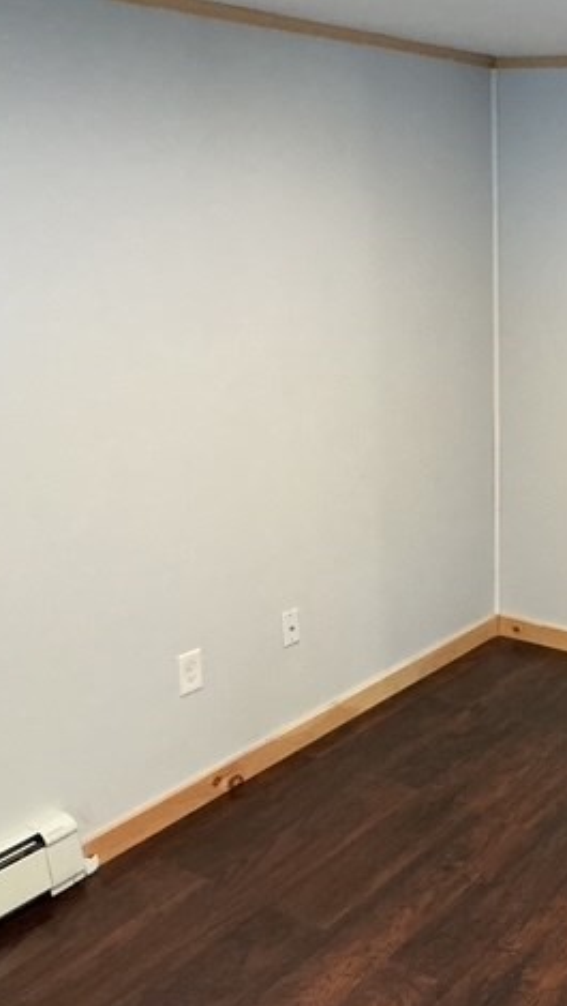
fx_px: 1147
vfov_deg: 47.3
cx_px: 625
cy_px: 512
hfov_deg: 25.7
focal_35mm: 43
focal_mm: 3
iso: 250
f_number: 1.8
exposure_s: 1/60
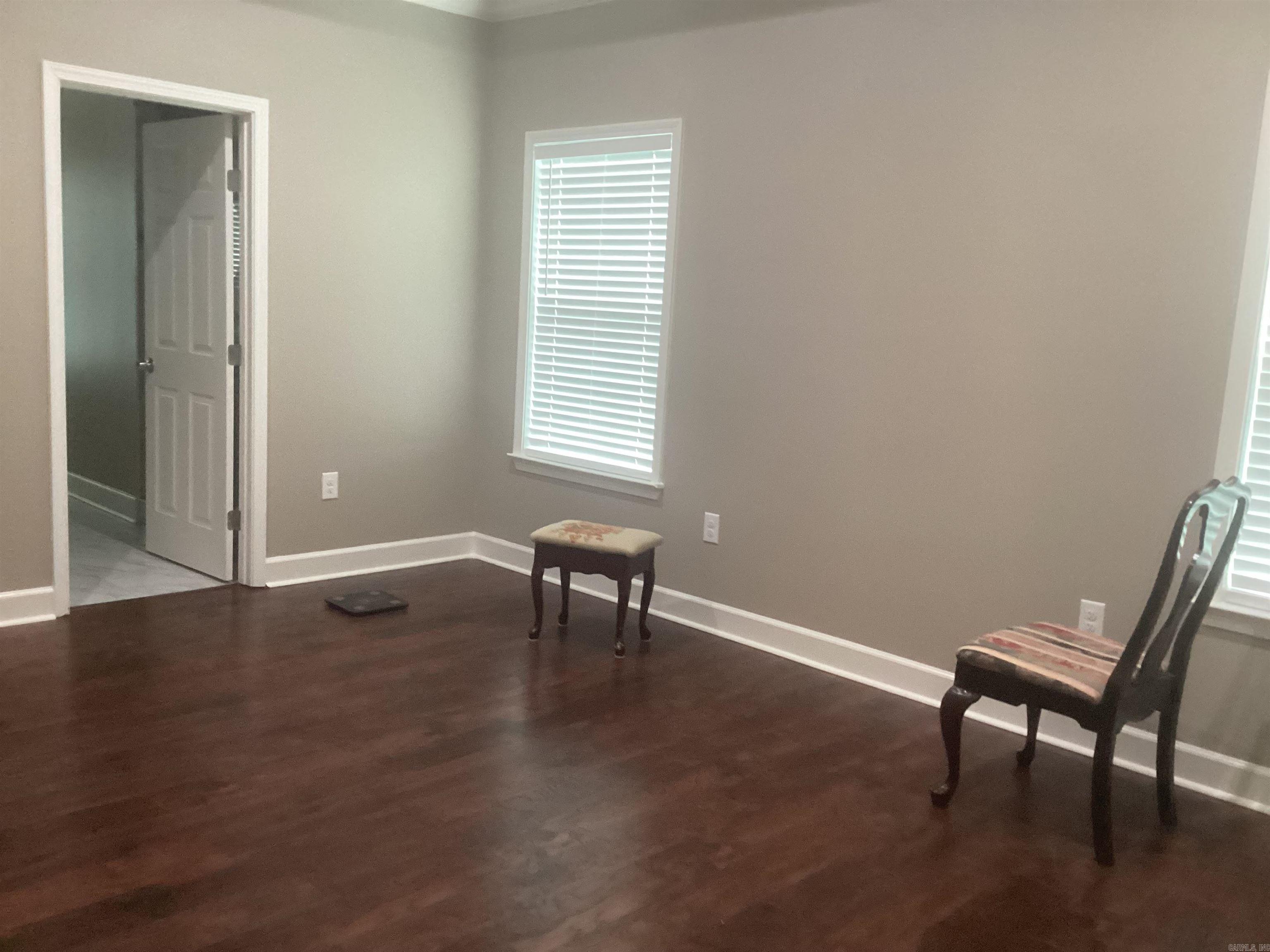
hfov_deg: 58.4
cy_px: 476
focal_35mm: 31
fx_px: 1137
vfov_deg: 45.4
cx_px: 635
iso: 320
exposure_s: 1/60
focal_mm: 3.3
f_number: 2.4
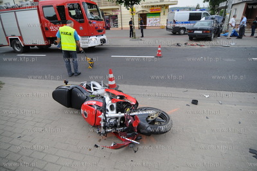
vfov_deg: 67.3
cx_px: 128
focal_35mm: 18
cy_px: 86
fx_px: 128
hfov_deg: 90.0
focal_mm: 12
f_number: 4
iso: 400
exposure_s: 1/640
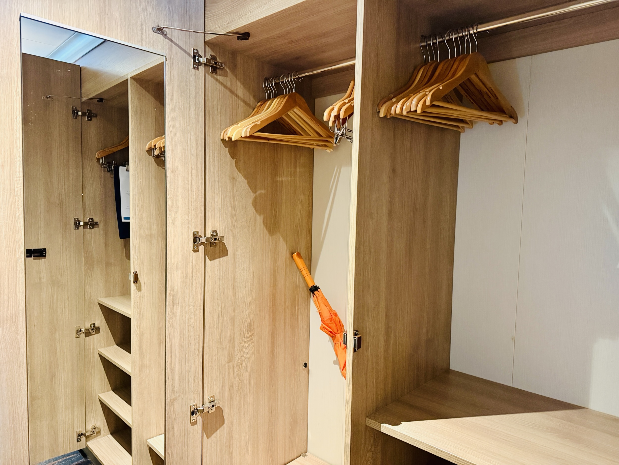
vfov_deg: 56.8
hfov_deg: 71.6
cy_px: 232
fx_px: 429
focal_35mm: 24
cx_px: 310
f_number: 1.78
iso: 800
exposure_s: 1/40
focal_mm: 6.76
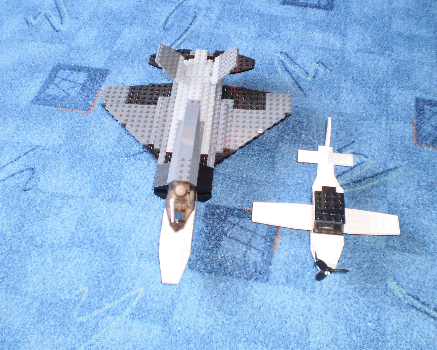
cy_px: 177
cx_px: 218
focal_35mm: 38
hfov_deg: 47.9
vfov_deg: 39.2
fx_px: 492
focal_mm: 6.3
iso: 125
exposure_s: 1/30
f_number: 3.1
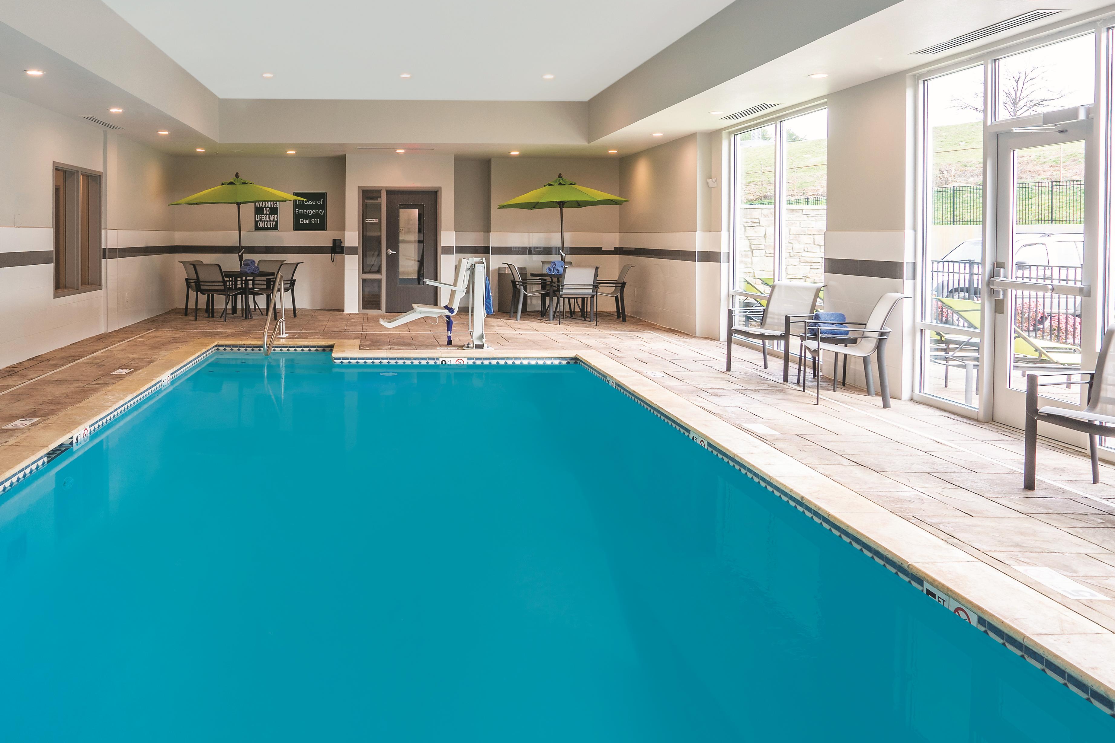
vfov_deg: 48.7
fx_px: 805
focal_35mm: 26
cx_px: 380
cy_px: 248
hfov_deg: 67.6
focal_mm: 16
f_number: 11
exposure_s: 1/6
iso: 320
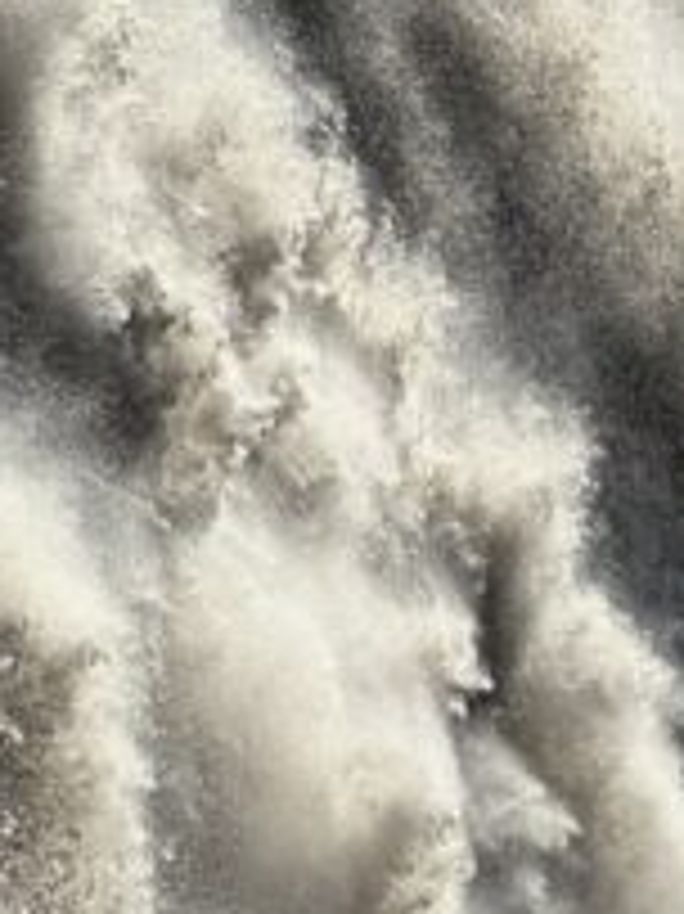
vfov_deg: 5.1
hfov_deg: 3.8
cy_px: 1243
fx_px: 10233
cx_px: 1534
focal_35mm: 388
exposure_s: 1/927
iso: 25
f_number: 2.8
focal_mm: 9
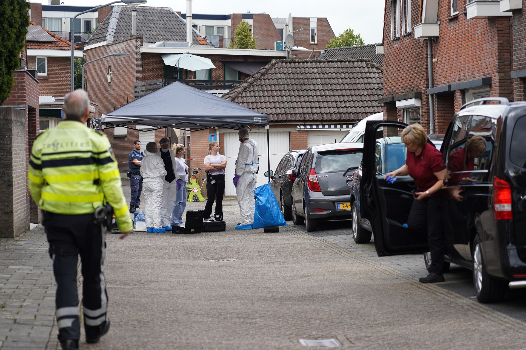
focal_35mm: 105
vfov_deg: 13.0
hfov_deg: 19.5
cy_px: 175
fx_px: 1534
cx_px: 263
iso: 100
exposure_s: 1/160
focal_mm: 105
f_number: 4.5
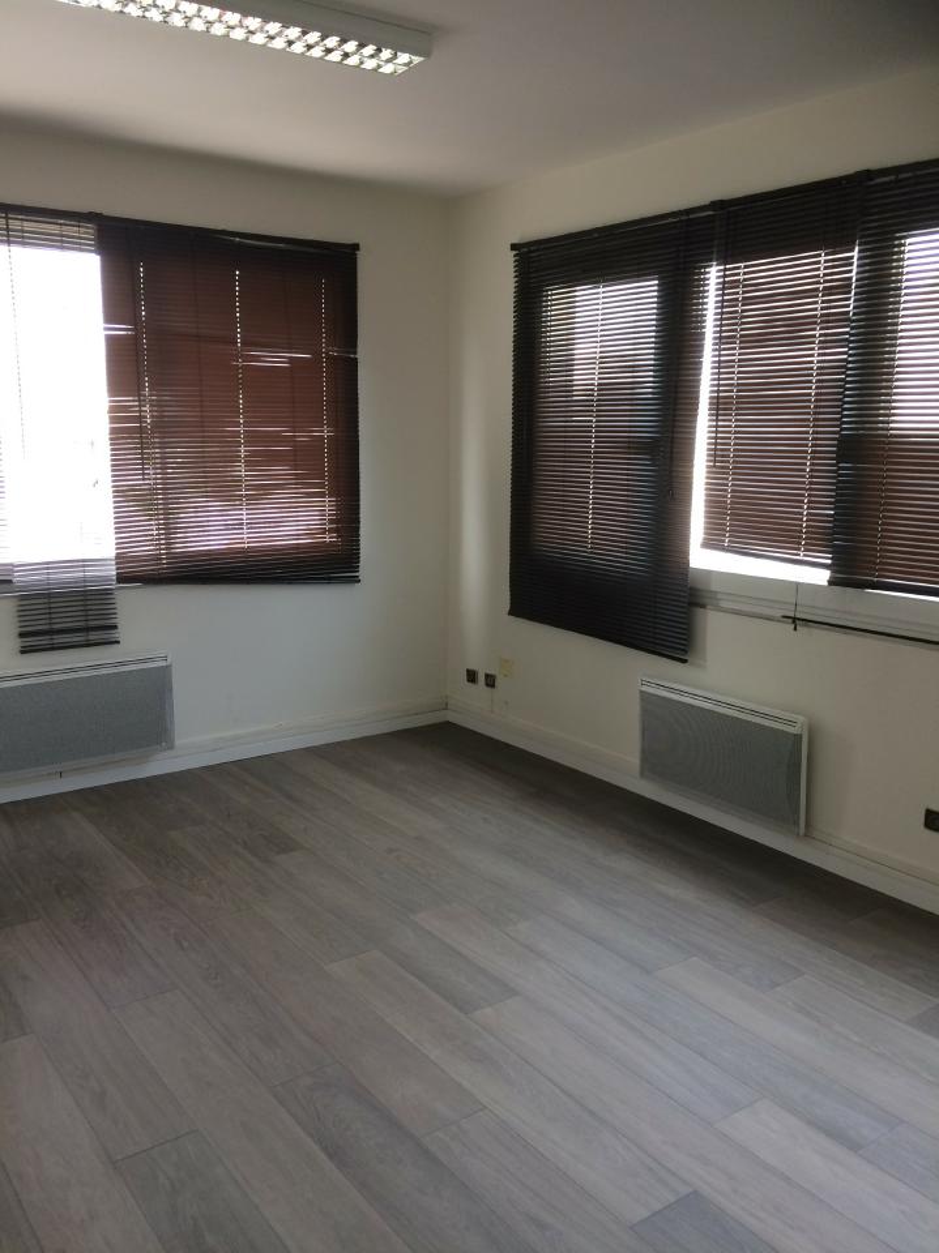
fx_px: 1050
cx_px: 470
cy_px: 626
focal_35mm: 29
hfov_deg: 48.2
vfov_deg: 61.7
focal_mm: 4.15
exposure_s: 1/33
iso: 40
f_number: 2.2
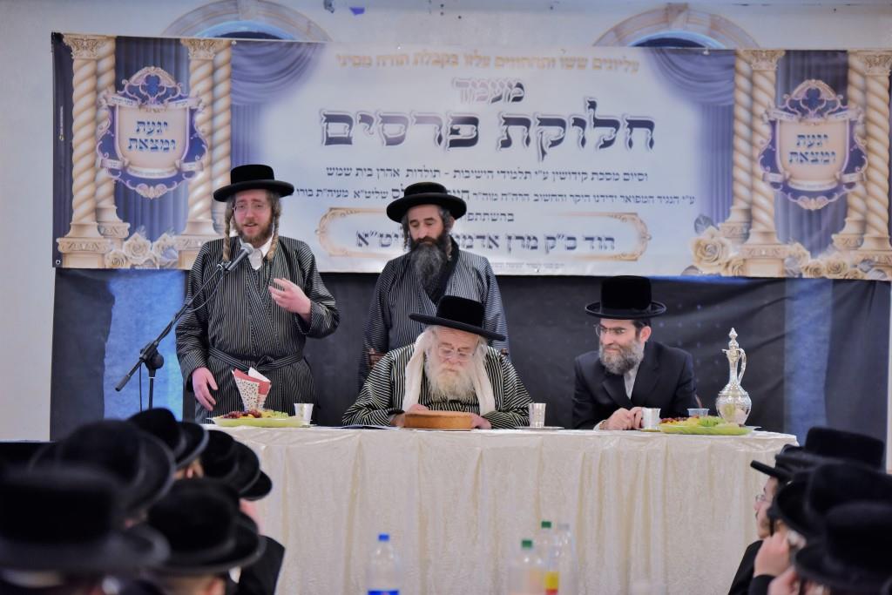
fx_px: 3221
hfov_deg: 15.8
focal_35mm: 130
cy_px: 298
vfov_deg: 10.6
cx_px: 446
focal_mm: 130
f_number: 2.8
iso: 1600
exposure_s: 1/400
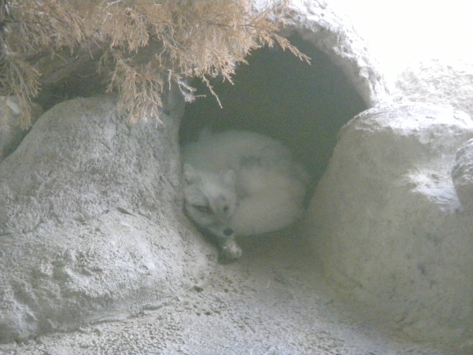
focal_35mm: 238
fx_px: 3252
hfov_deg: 8.3
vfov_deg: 6.2
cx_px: 236
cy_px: 178
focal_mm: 42.1
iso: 800
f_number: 5.2
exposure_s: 1/70.1
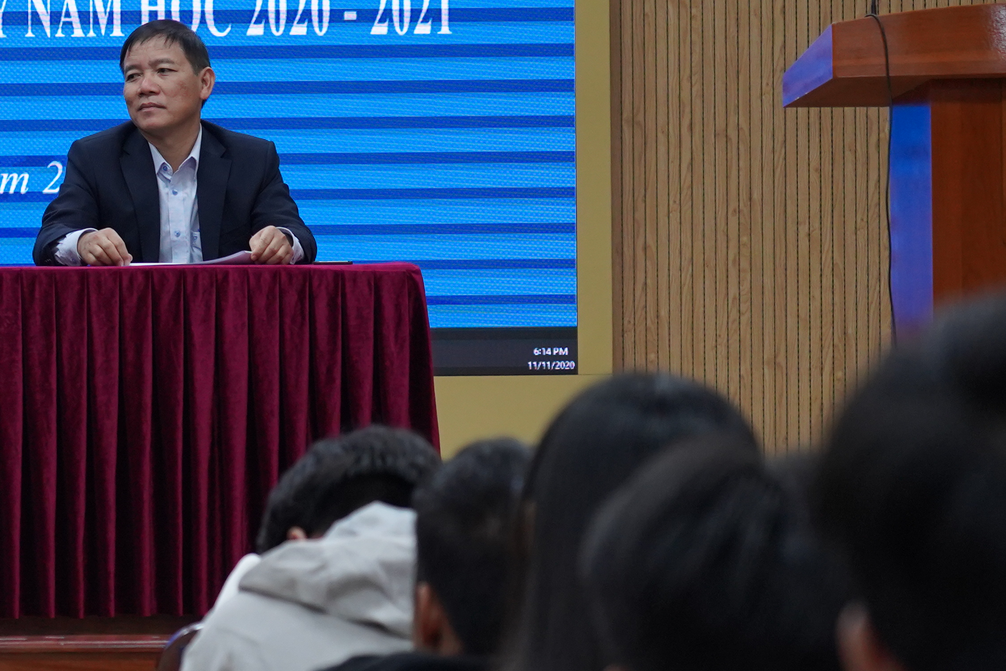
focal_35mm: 183
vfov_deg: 7.5
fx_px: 5113
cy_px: 341
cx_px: -181
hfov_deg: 11.0
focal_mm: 69
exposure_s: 1/160
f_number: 4
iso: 1600
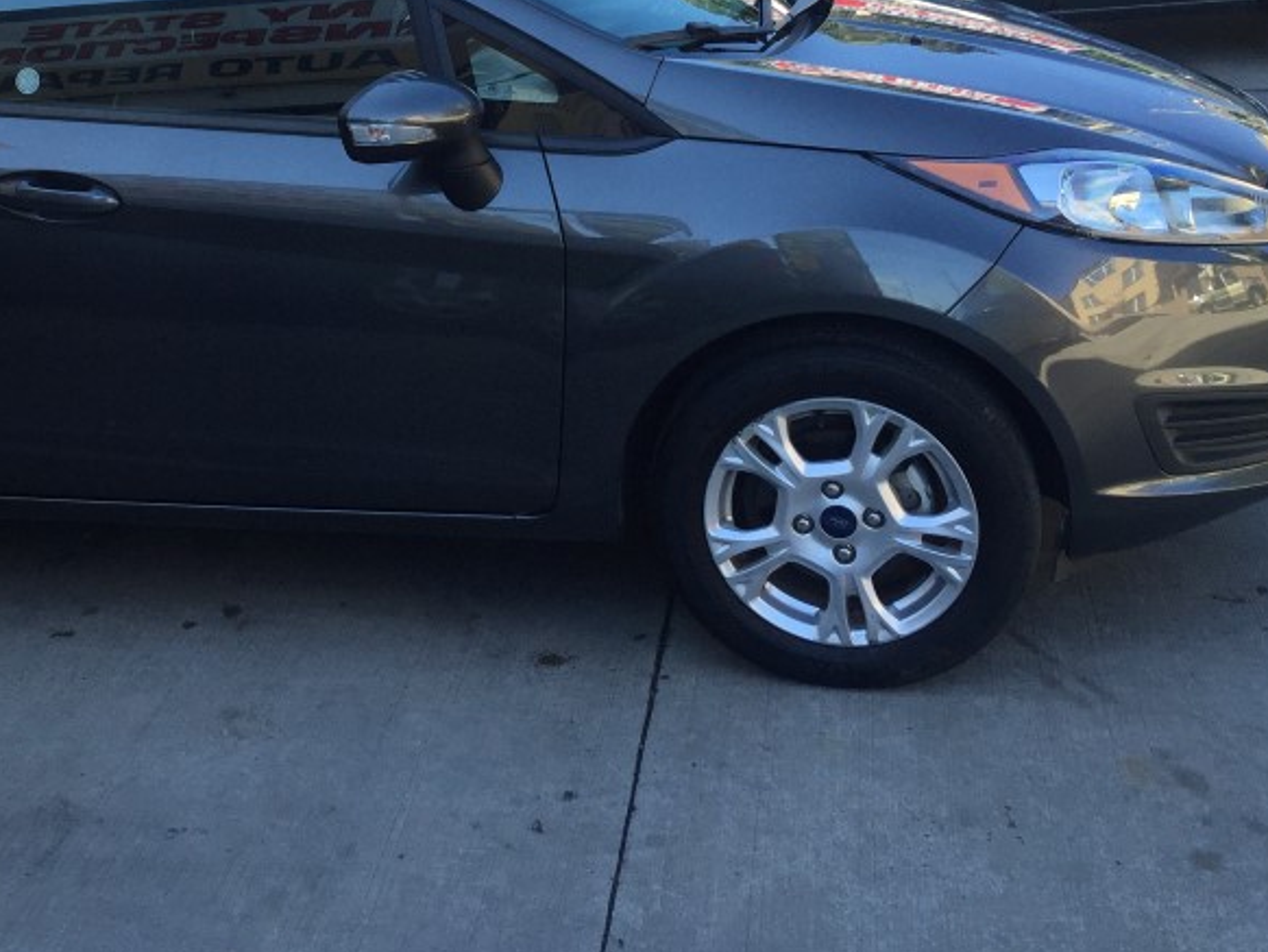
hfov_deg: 36.6
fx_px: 1869
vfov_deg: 27.7
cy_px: 129
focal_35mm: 51
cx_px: 325
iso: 32
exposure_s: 1/373
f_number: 2.2
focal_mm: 4.15
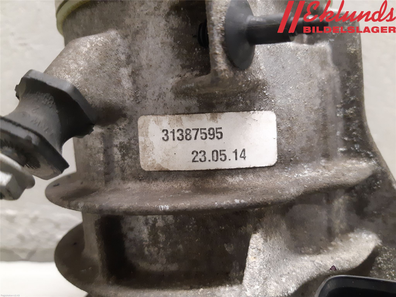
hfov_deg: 67.3
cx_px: 198
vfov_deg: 53.1
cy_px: 148
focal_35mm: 26
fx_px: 297
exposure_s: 1/25
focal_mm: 3.93
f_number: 1.7
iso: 320
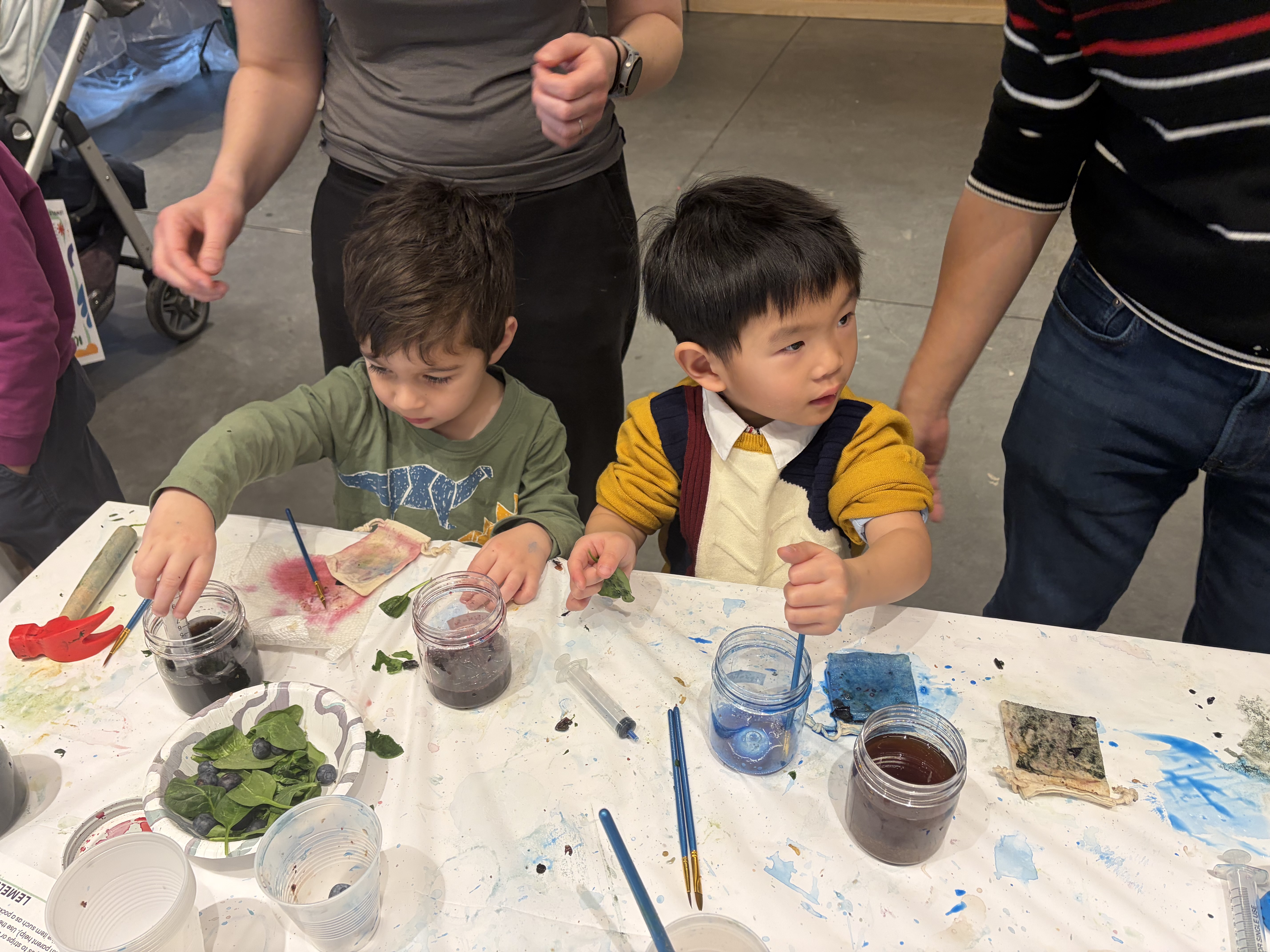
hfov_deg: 67.3
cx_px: 635
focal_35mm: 26
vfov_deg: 53.1
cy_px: 476
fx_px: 954
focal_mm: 5.96
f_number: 1.6
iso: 125
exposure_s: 1/60
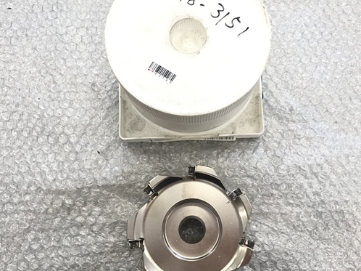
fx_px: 375
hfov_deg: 51.3
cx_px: 201
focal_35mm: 36
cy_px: 129
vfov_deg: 39.6
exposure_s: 1/40
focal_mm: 3.99
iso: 20
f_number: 1.8
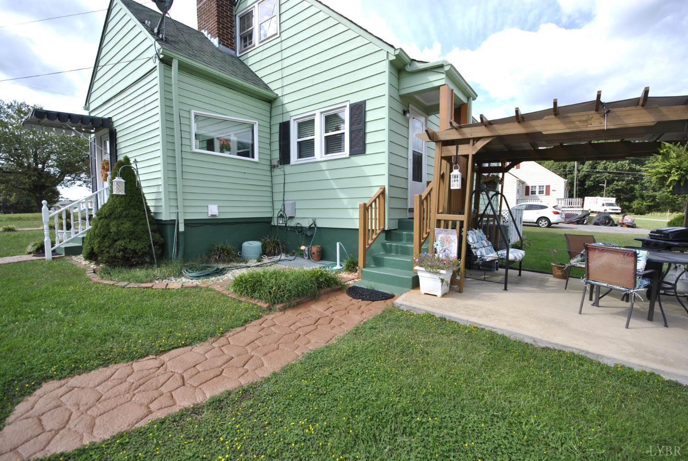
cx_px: 344
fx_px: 287
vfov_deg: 77.5
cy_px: 230
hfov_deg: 100.3
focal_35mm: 15
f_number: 7.1
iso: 100
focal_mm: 10
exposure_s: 1/200
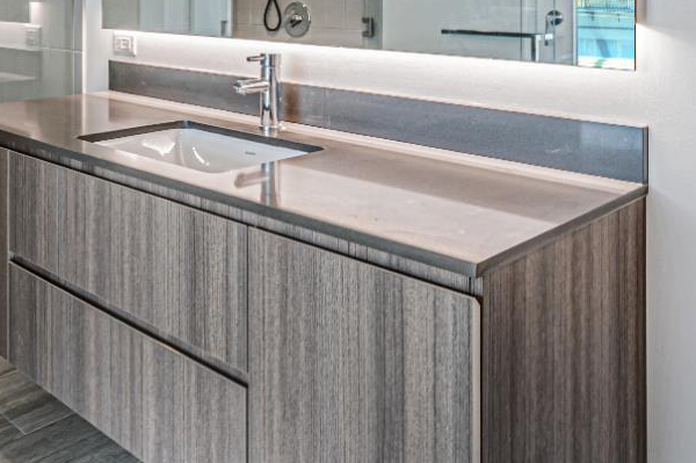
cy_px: -3
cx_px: 189
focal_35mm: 40
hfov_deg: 47.0
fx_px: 773
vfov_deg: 30.9
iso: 100
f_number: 8
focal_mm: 16
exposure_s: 1/6
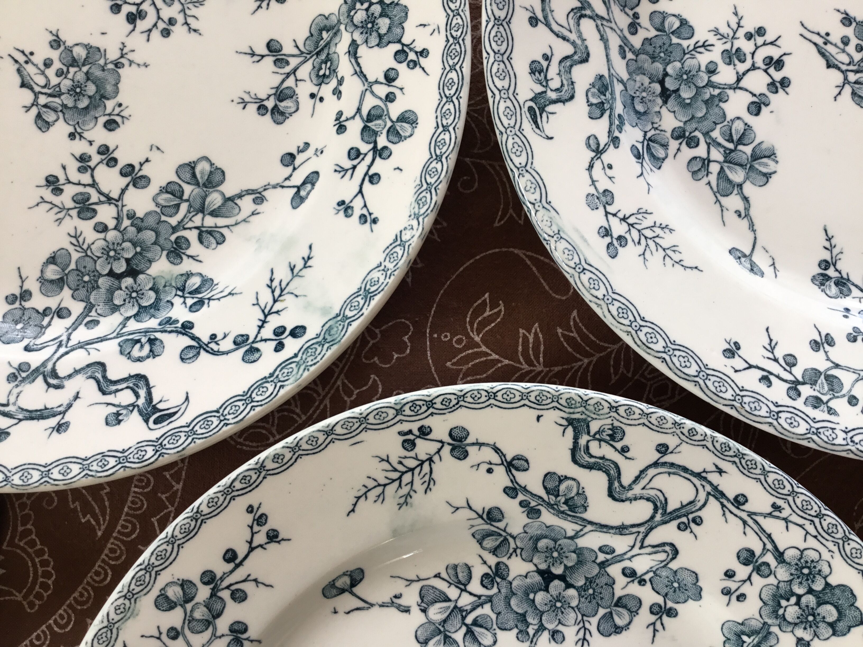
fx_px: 773
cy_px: 324
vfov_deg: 45.4
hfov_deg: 58.4
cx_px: 432
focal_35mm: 31
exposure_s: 1/50
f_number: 2.4
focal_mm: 3.3
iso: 25
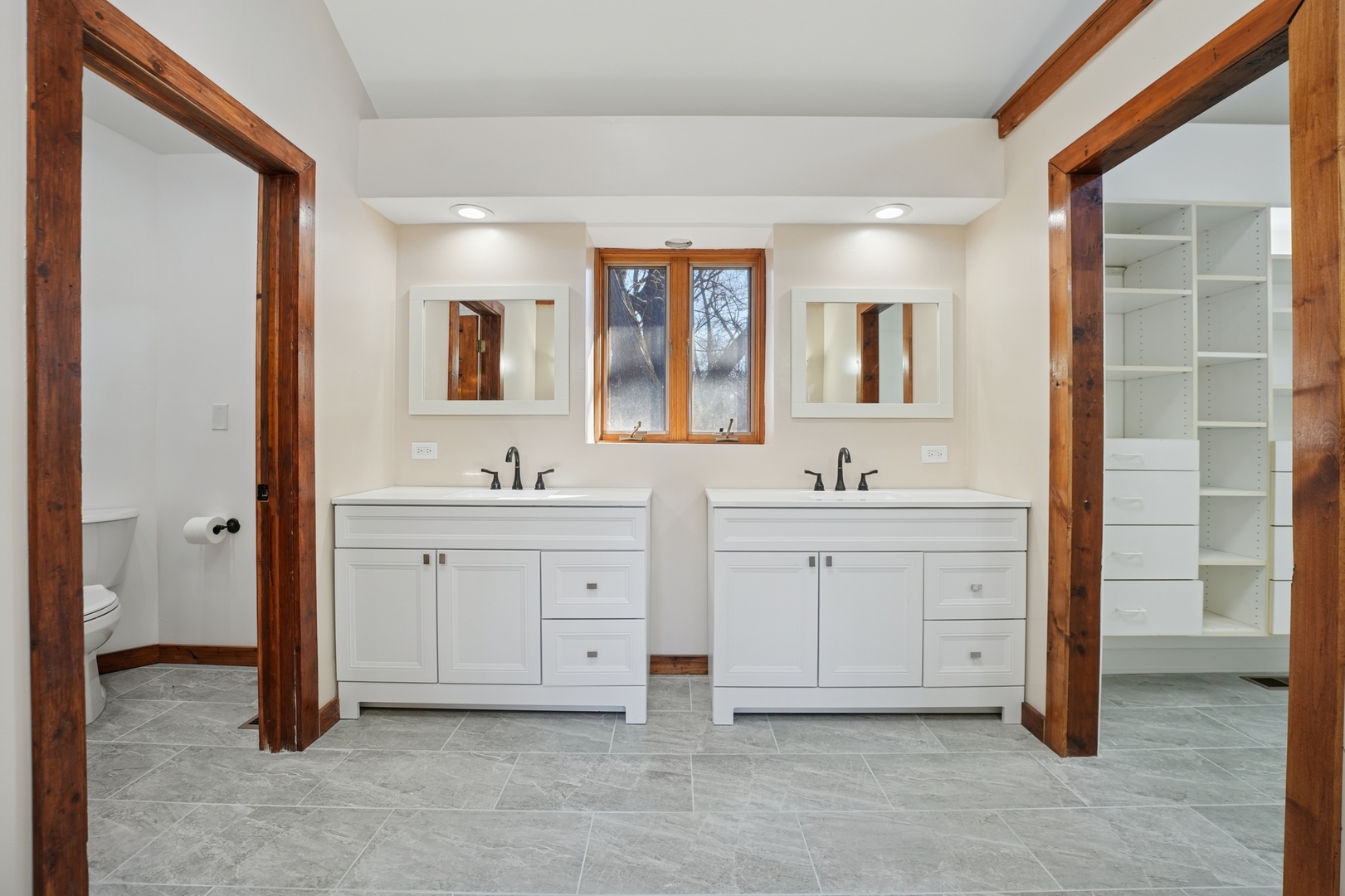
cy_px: 448
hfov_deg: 104.3
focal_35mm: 14
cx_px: 672
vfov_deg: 81.2
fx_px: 523
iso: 400
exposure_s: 1/100
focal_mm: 14
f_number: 5.6
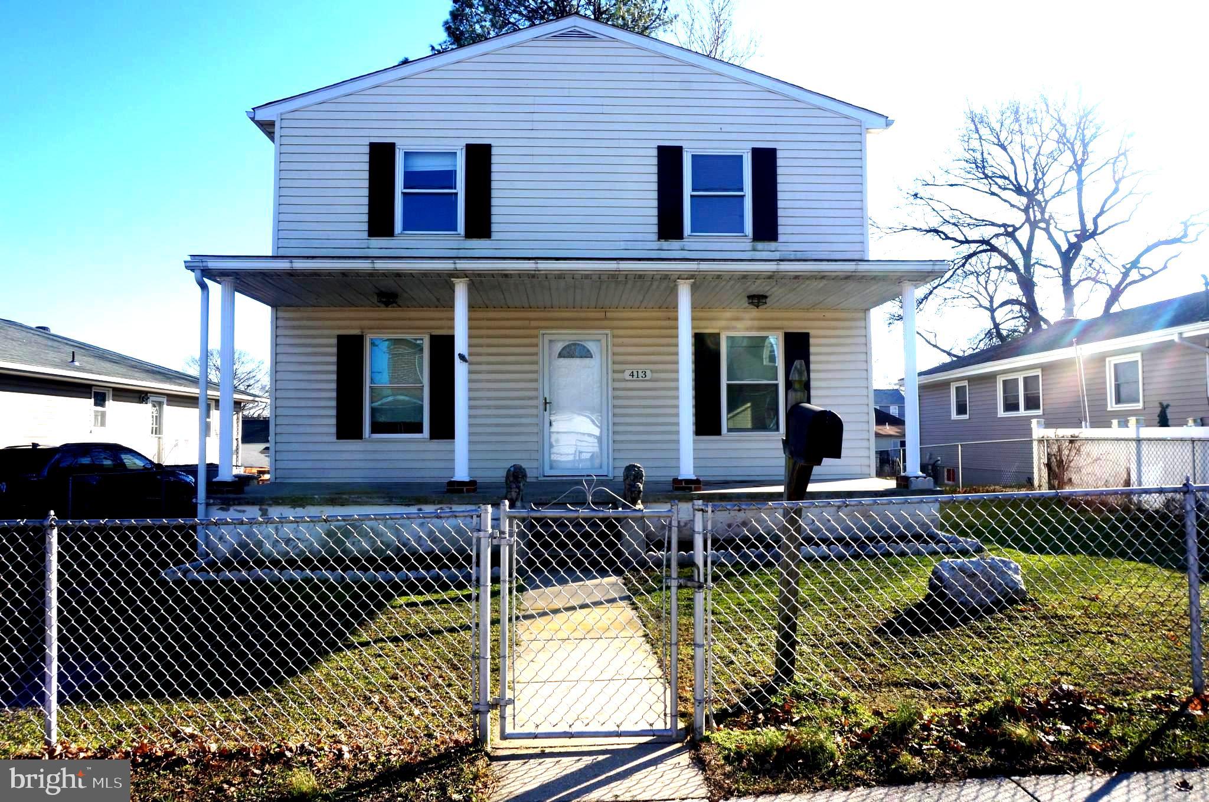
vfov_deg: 53.0
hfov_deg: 73.8
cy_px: 401
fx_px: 805
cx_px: 604
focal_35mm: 24
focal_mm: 16
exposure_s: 1/100
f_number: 16
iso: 200
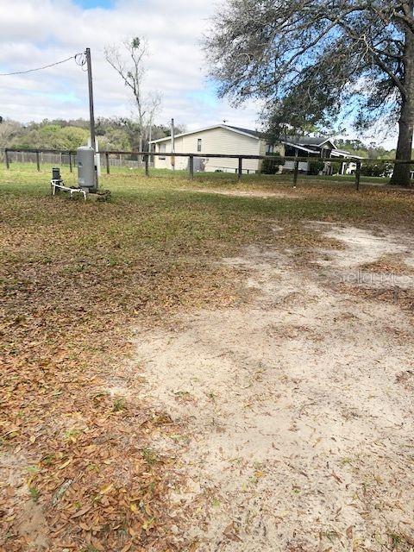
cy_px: 276
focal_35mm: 28
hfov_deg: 49.7
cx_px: 207
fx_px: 446
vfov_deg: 63.4
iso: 20
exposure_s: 1/1104
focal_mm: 3.99
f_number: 1.8
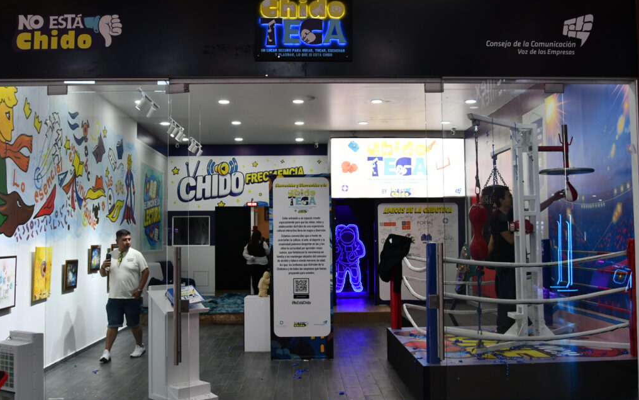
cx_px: 319
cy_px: 189
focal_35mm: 37
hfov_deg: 52.7
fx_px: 644
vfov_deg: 34.4
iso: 800
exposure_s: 1/200
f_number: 4
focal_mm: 24
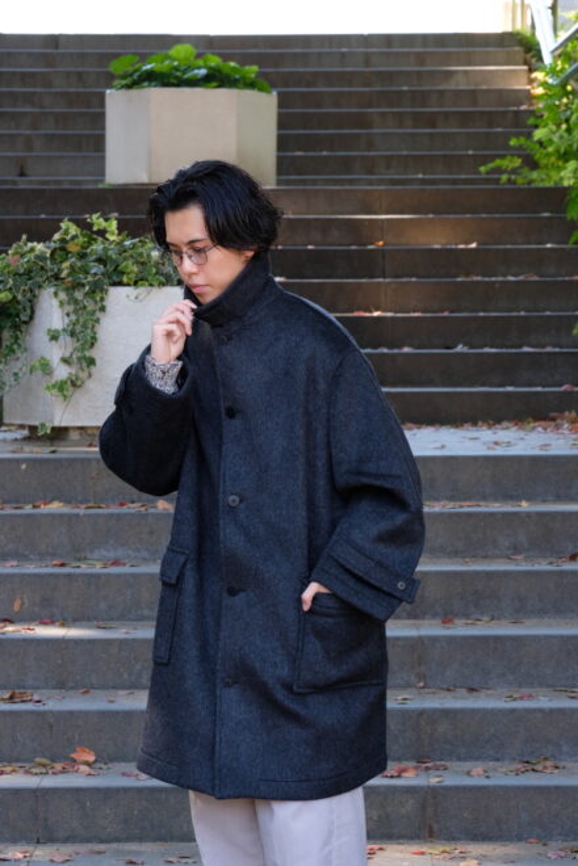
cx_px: 289
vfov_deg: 20.2
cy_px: 433
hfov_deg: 13.6
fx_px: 2432
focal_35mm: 101
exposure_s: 1/85
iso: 500
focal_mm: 67.1
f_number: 5.6
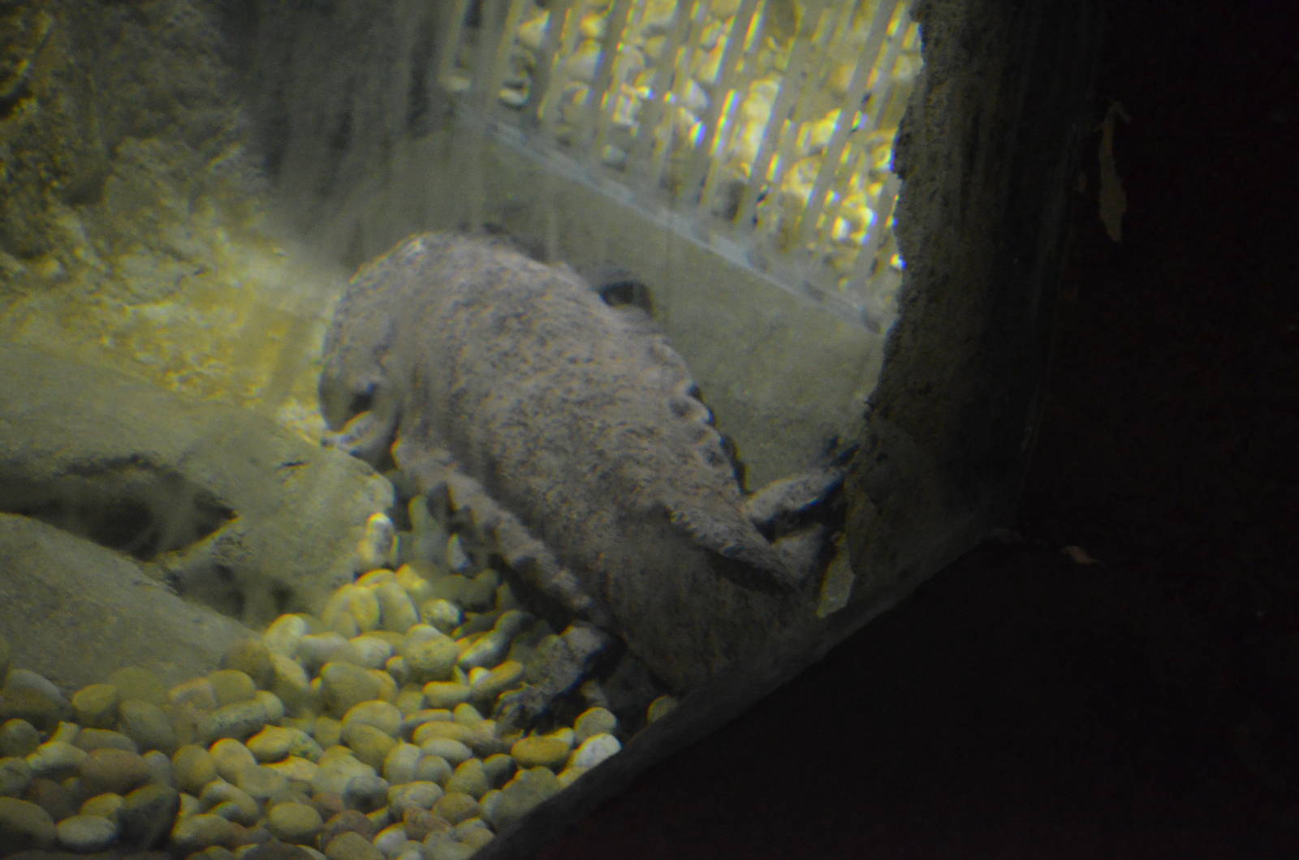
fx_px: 2971
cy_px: 430
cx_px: 650
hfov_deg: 24.7
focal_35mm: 82
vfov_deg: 16.5
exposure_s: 1/30
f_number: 5.6
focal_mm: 55
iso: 3200
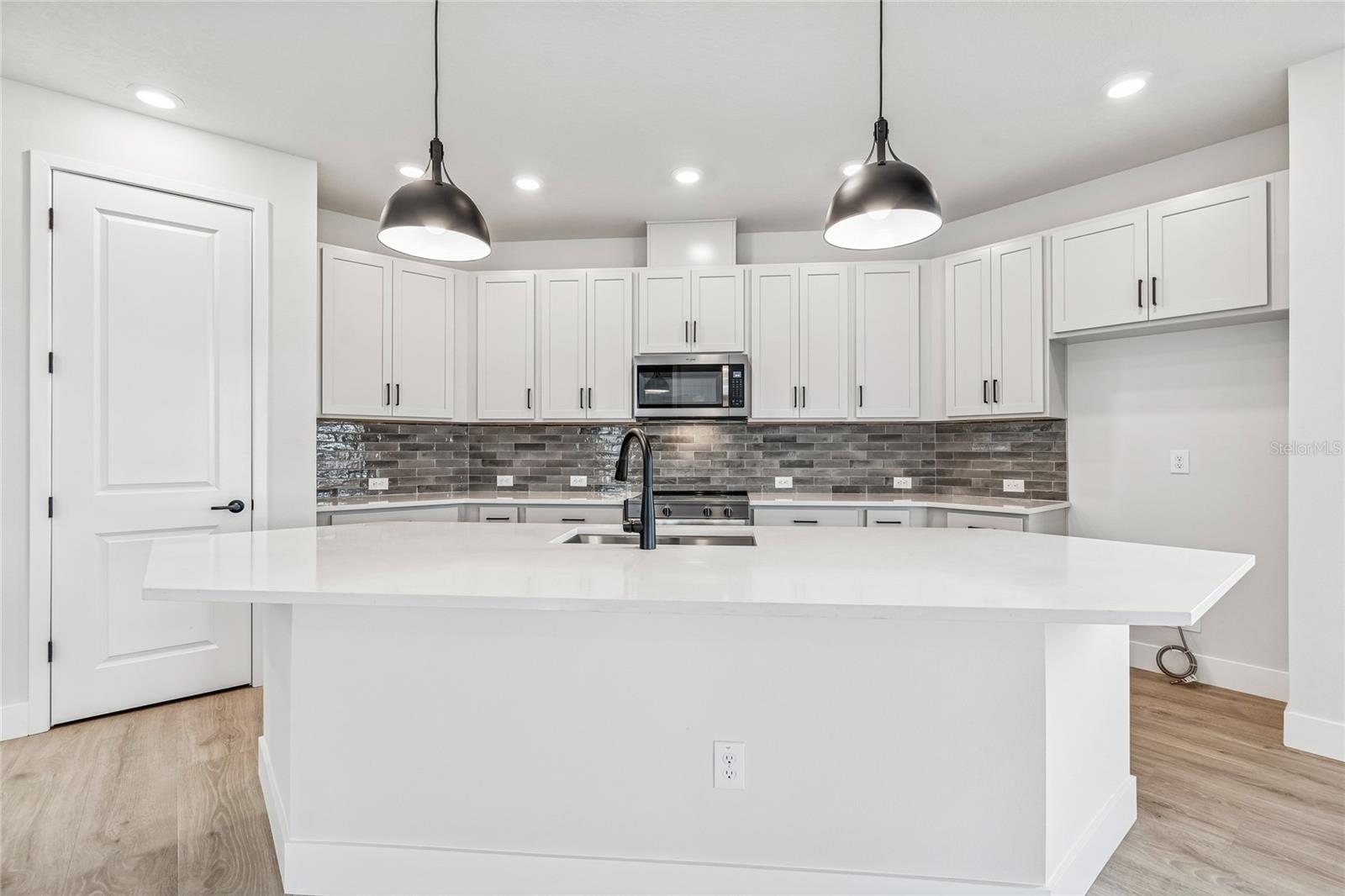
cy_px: 448
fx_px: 560
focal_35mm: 15
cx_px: 672
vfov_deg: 77.3
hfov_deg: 100.4
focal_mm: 10
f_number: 7.1
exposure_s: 1/4
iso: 100
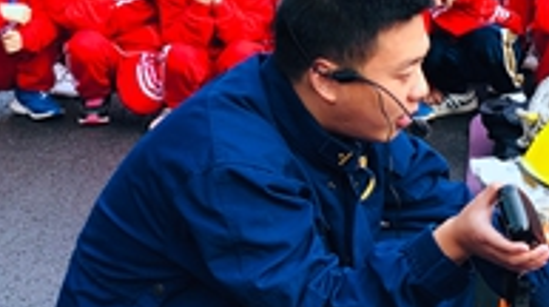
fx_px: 2137
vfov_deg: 8.2
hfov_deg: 14.2
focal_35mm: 147
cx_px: 634
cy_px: 90
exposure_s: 1/120
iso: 20
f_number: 2.4
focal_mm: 6
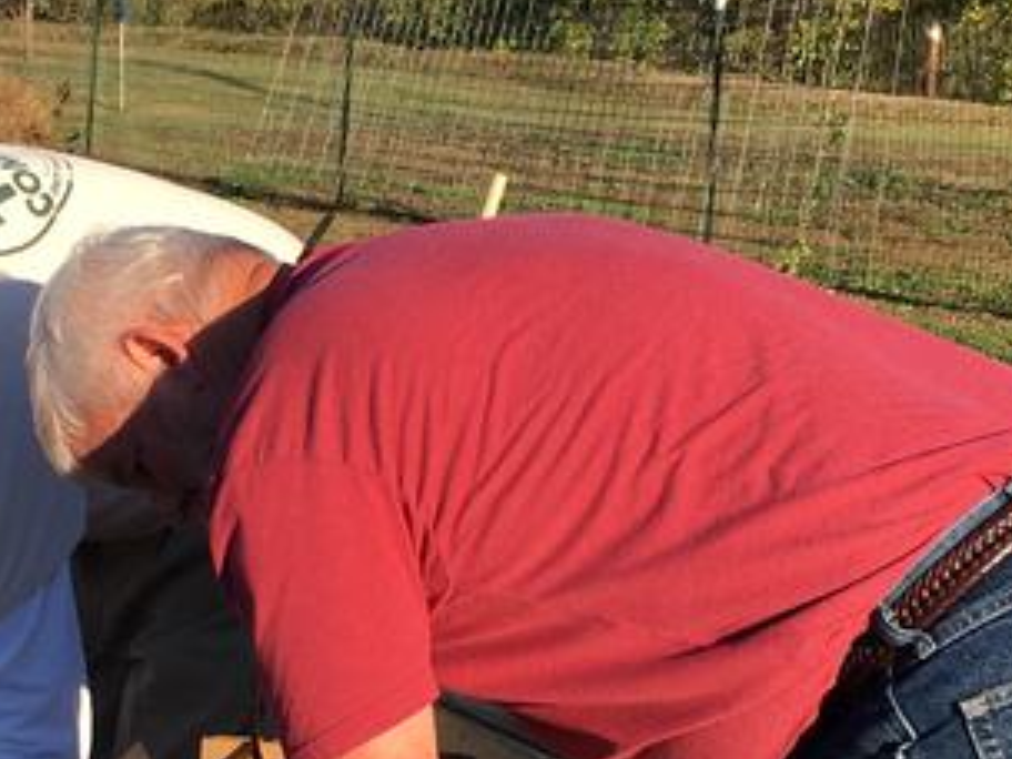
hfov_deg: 21.8
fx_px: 2602
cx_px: 218
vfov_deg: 16.4
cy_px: 656
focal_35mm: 89
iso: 25
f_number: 2.2
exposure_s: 1/916
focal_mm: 4.15
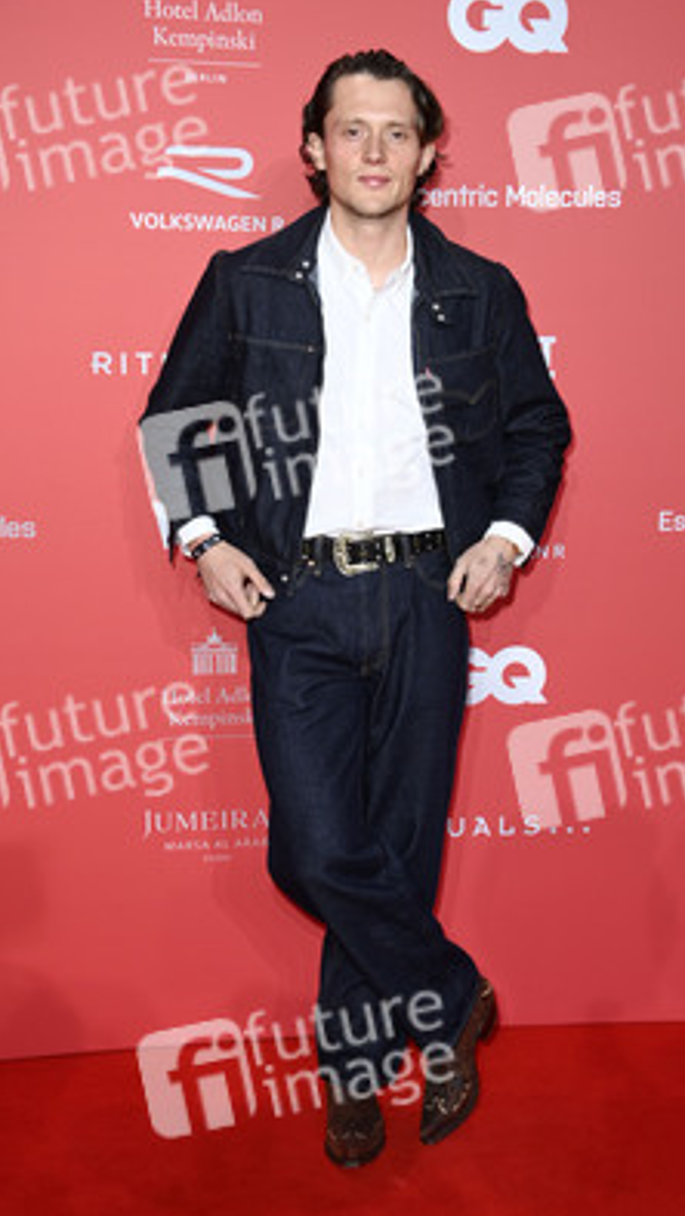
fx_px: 1645
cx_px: 386
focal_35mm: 51
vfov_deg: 40.6
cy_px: 602
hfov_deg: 23.5
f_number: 5.6
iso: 1000
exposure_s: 1/250
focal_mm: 48
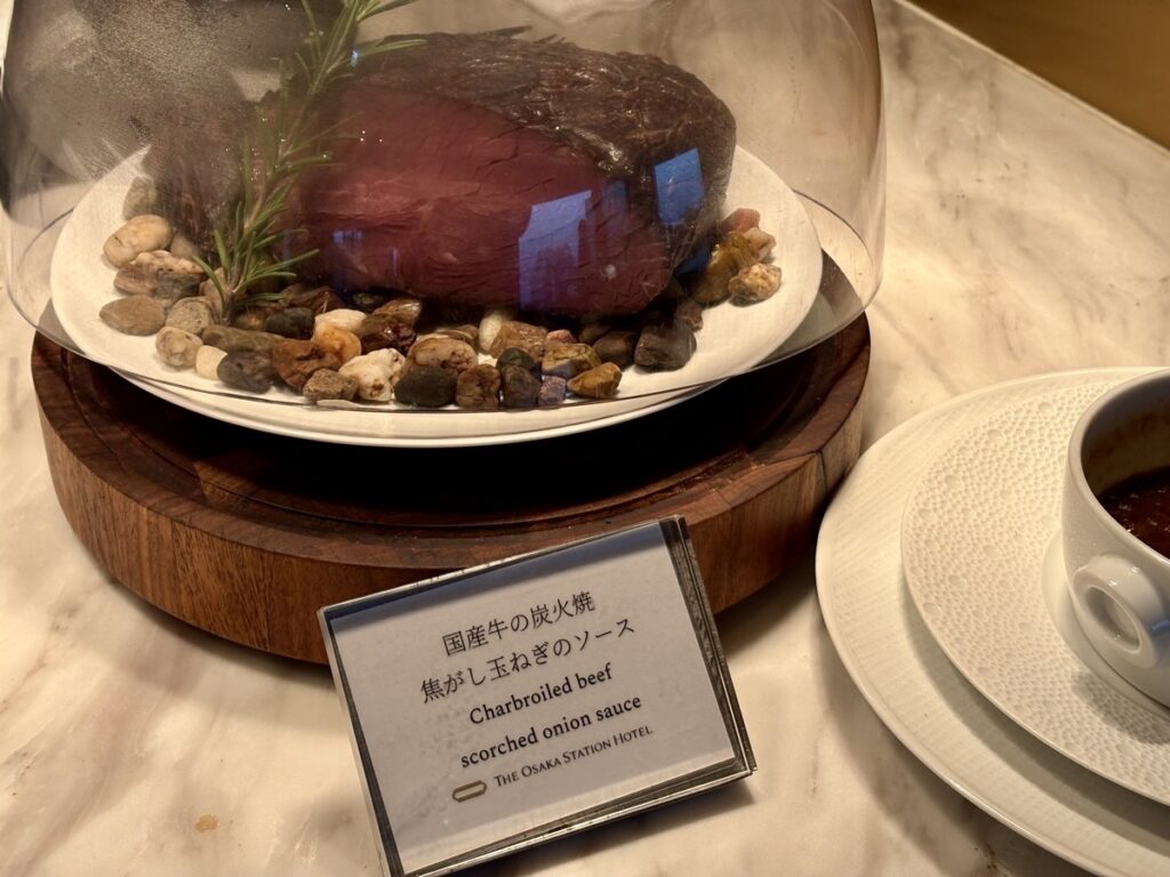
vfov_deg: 28.0
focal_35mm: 52
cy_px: 438
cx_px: 585
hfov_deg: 36.8
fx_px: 1758
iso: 64
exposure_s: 1/240
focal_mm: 5.96
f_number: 1.6
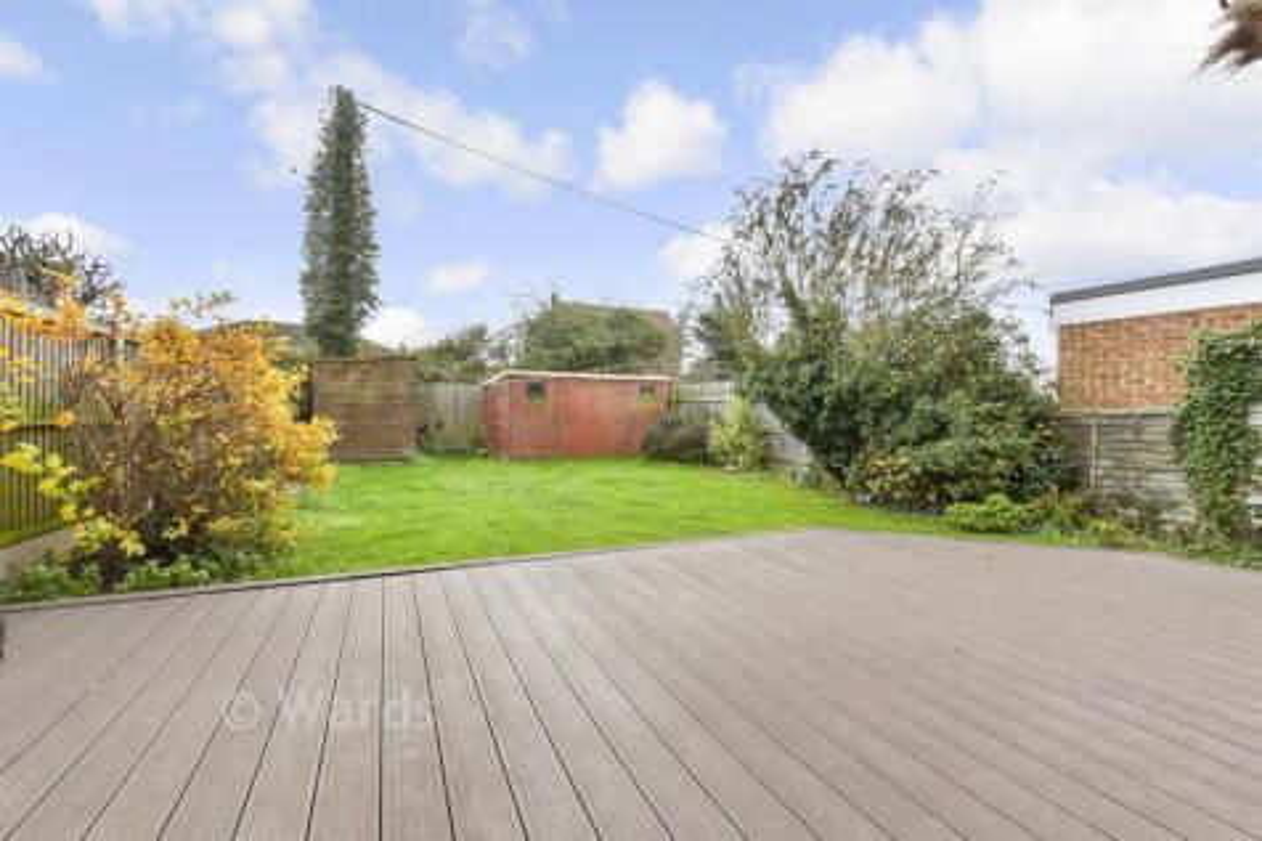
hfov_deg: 100.4
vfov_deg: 77.3
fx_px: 526
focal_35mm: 15
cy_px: 420
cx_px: 631
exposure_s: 1/160
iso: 400
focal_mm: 10
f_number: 8
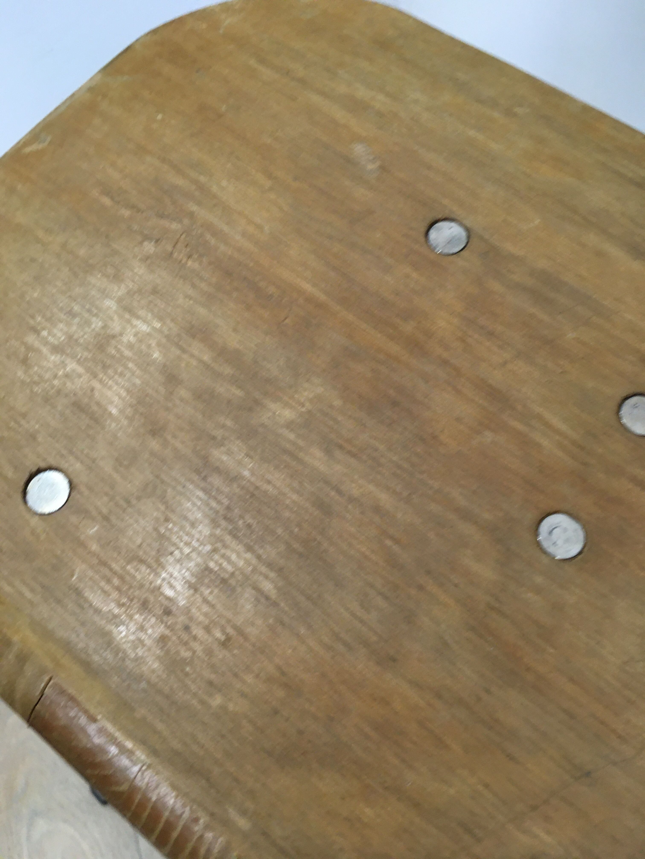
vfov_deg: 61.7
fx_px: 720
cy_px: 430
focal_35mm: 29
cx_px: 322
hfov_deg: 48.2
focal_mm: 4.15
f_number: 2.2
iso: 160
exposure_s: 1/33
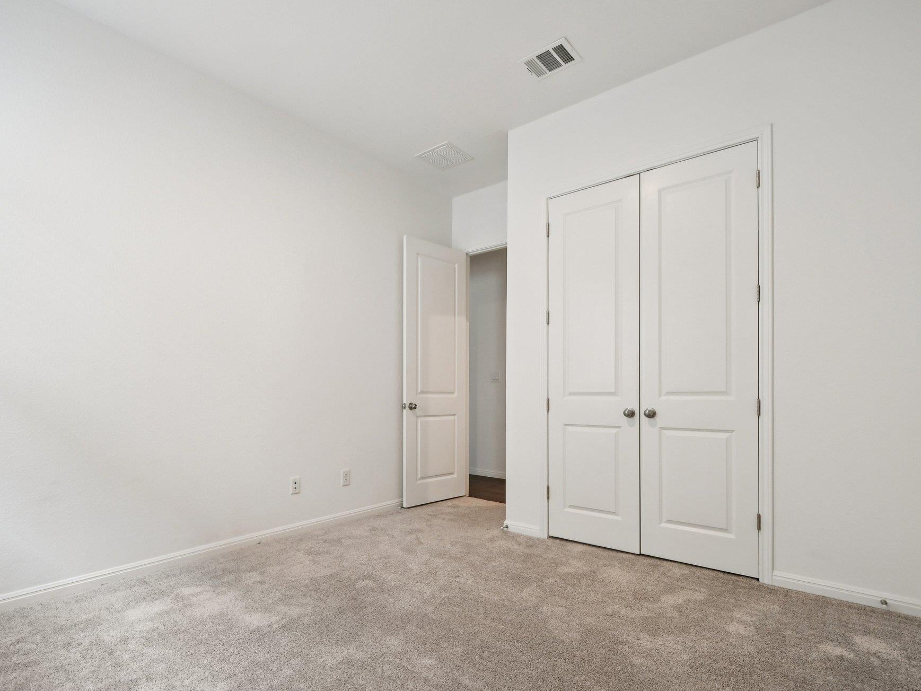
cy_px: 360
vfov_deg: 74.7
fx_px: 452
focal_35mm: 17
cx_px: 407
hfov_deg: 90.6
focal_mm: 10
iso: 400
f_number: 8
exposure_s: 1/15
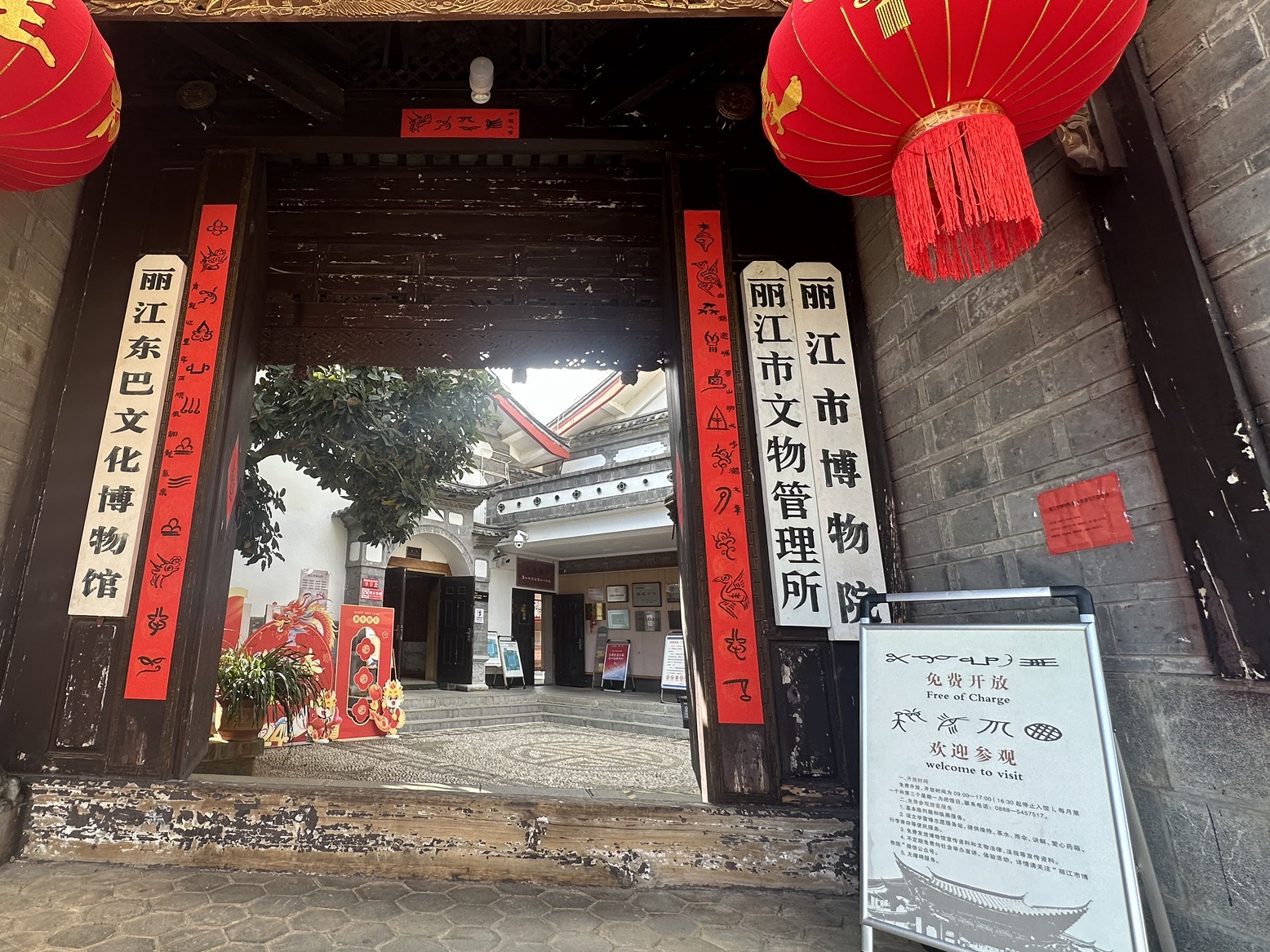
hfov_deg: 85.8
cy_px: 460
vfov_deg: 71.6
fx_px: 660
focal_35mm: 18
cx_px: 464
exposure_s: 1/134
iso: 40
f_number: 2.2
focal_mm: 2.22
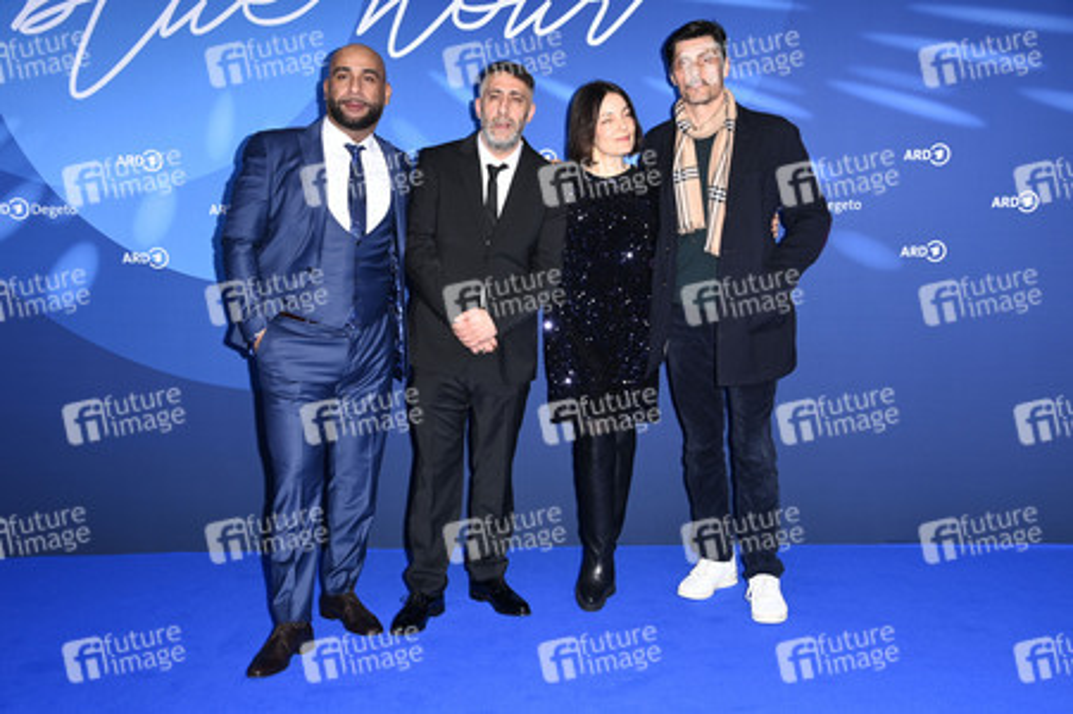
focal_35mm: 44
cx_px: 536
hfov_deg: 44.5
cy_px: 357
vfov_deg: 30.5
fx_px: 1310
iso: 800
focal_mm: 44
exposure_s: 1/250
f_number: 6.3
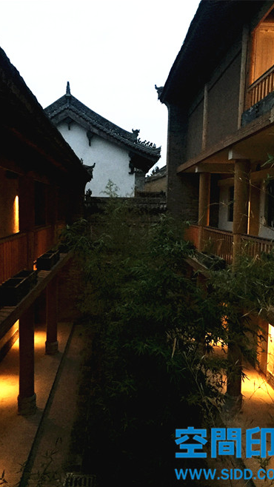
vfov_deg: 61.0
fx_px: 413
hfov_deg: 36.7
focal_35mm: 32
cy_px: 246
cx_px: 134
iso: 320
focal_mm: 4.15
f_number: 2.2
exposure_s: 1/17
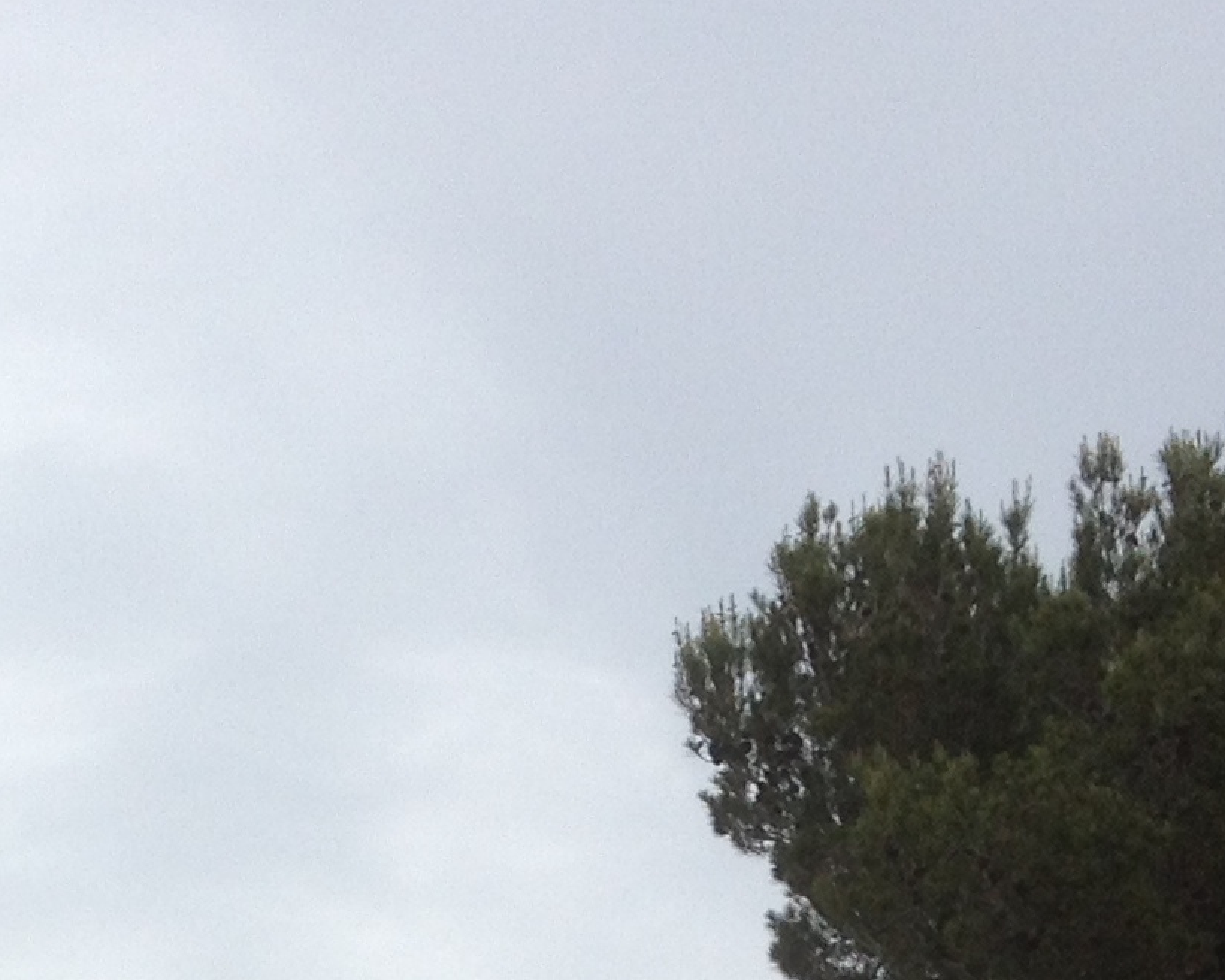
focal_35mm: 136
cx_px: 46
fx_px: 4931
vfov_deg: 10.6
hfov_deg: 14.0
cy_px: 1769
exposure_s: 1/2907
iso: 50
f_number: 2.4
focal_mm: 4.28
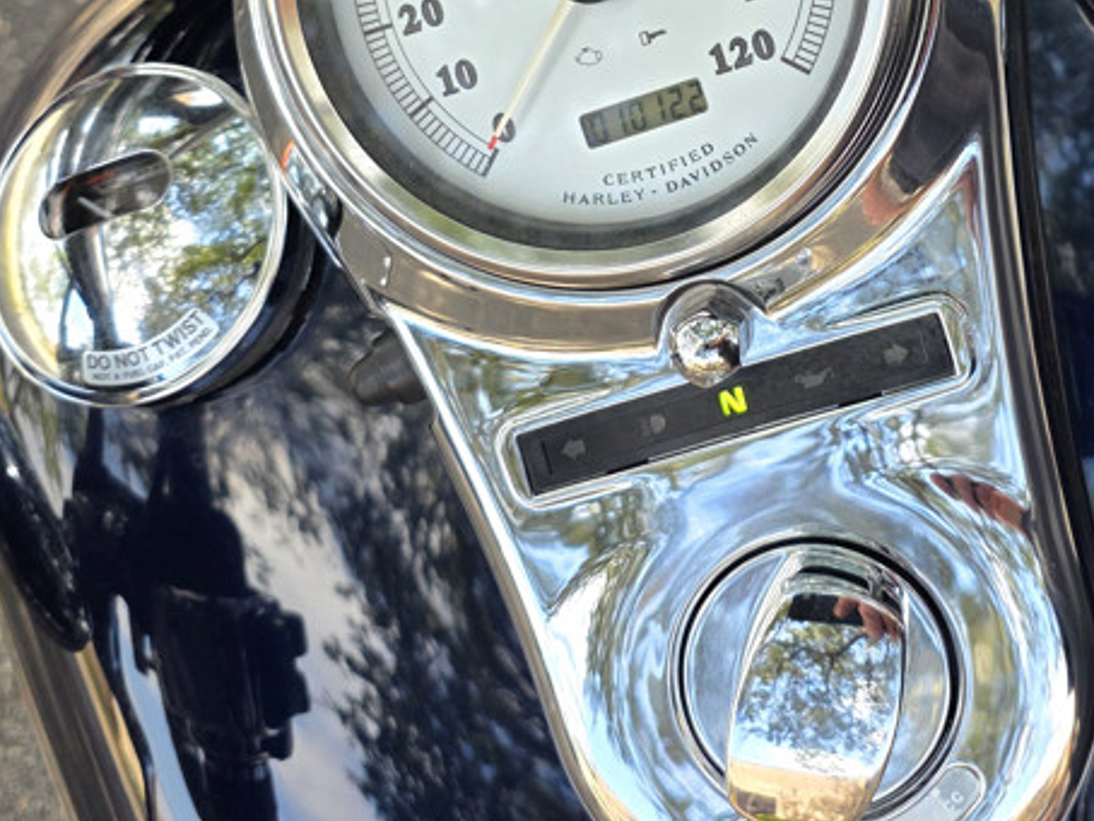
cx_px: 741
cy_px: 17
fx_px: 1708
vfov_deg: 25.8
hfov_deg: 35.1
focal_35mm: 54
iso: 50
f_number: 1.7
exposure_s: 1/370
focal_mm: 6.3
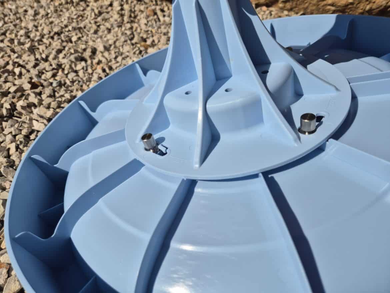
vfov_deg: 58.9
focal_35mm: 23
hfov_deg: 73.9
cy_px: 146
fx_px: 259
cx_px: 195
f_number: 1.8
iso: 25
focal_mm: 5.4
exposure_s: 1/4656
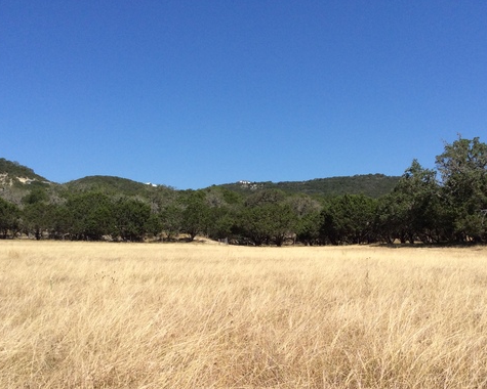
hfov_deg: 43.8
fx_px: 605
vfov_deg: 35.5
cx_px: 266
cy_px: 243
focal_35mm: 42
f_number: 2.4
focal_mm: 3.3
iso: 32
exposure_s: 1/1972
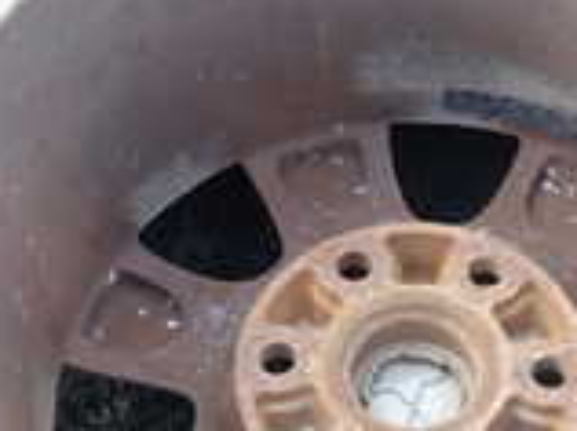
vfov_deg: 15.3
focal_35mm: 95
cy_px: 405
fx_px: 1581
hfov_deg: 20.6
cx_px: 416
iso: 100
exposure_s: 1/100
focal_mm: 4.5
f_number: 2
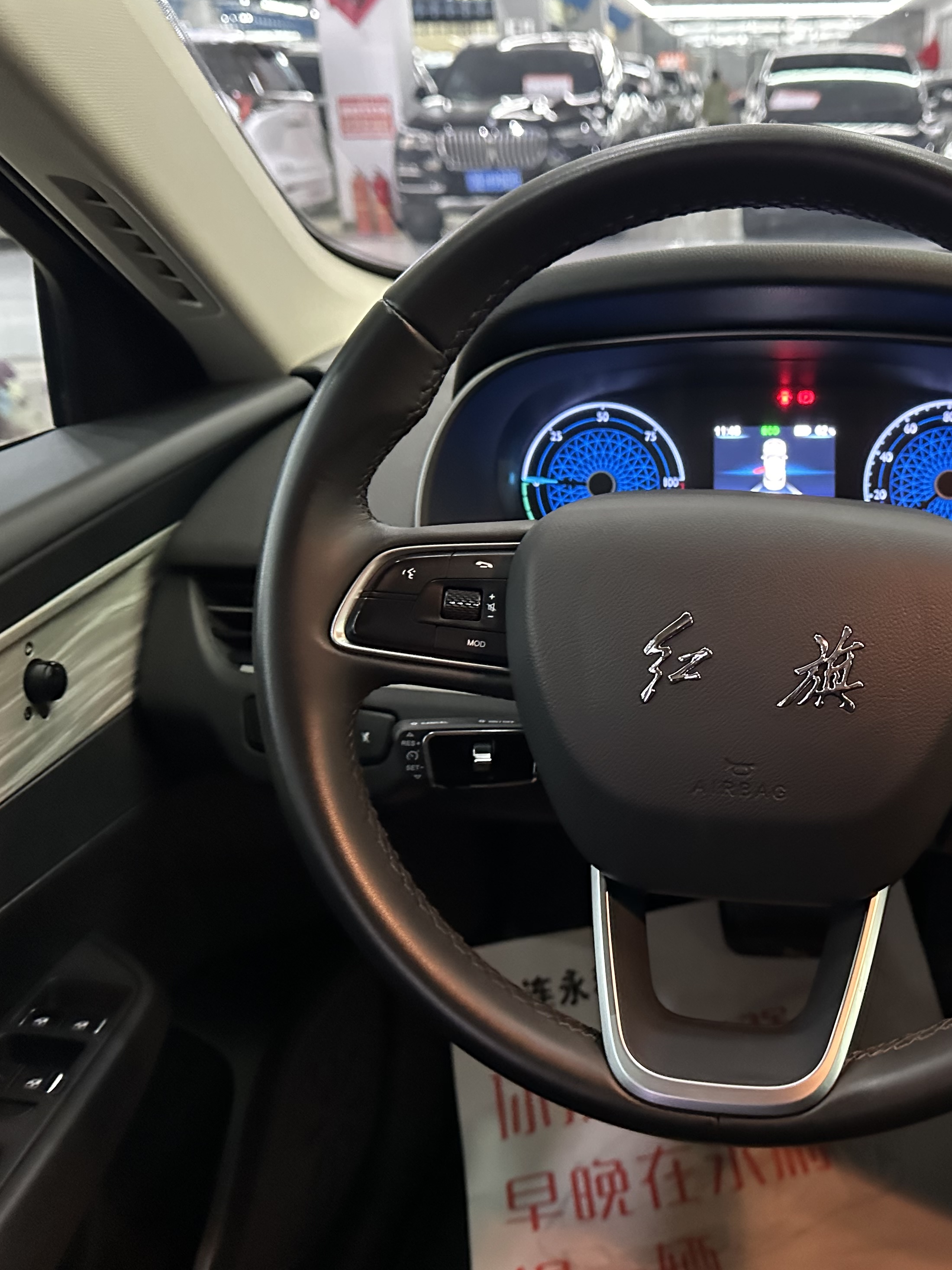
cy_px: 650
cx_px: 748
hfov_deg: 41.3
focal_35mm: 33
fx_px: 1210
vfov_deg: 55.3
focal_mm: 6.86
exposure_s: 1/33
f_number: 1.78
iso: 1000
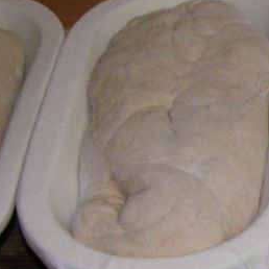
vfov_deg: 13.4
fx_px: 1143
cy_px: 154
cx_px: 331
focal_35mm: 130
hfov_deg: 13.0
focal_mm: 5.8
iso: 200
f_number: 2.8
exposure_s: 1/40
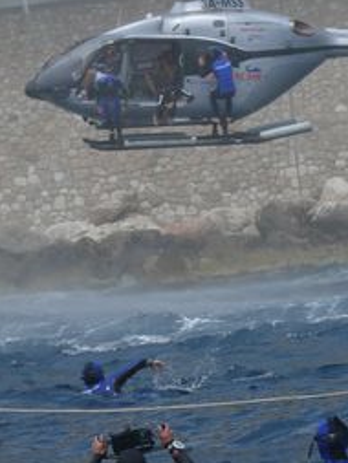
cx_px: 343
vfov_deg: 8.6
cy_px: 240
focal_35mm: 229
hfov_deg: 6.5
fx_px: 3067
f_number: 10
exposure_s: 1/160
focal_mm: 32.4
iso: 100
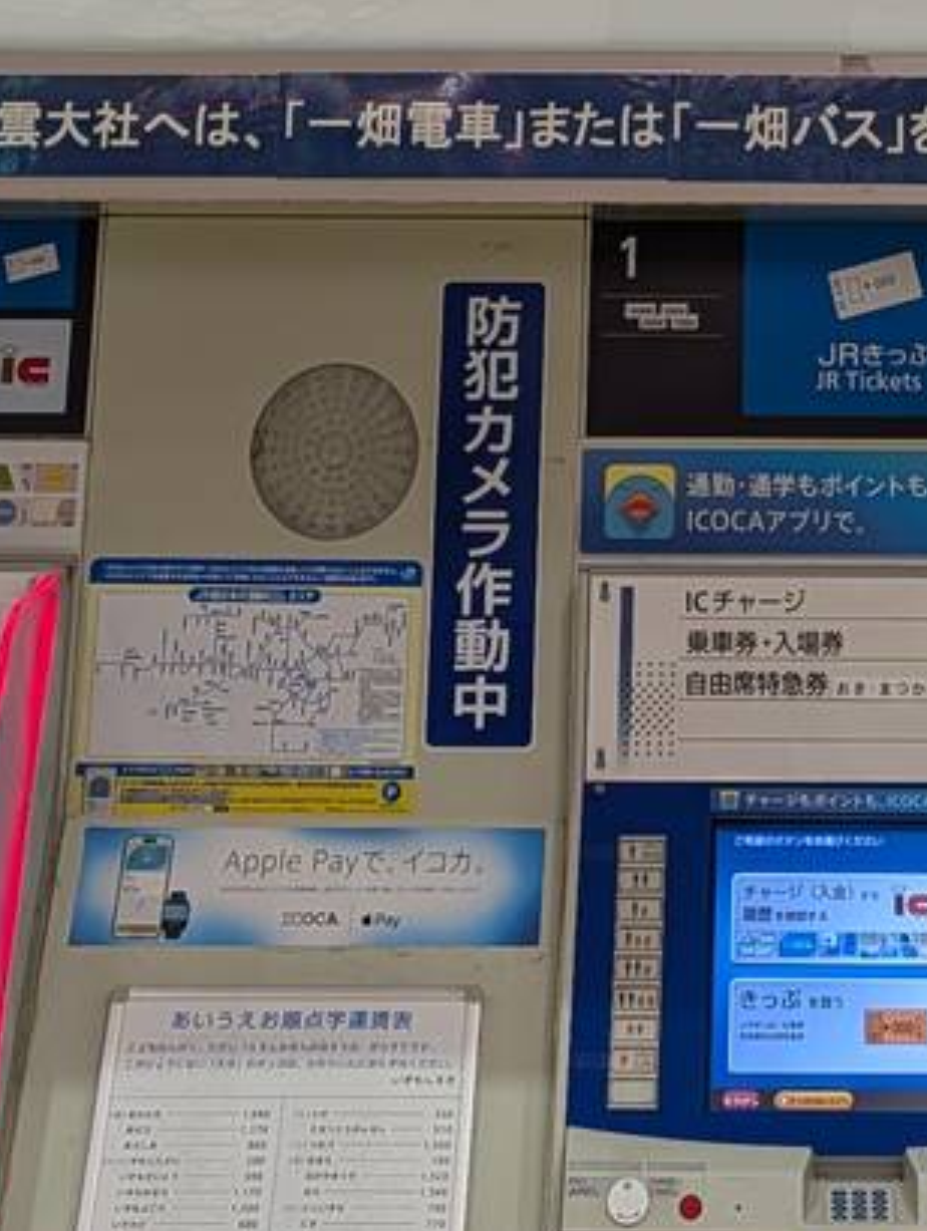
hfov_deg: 15.5
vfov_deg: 18.0
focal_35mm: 94
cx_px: 910
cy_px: -749
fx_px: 3348
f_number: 1.68
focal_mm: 6.9
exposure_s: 1/252
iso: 23
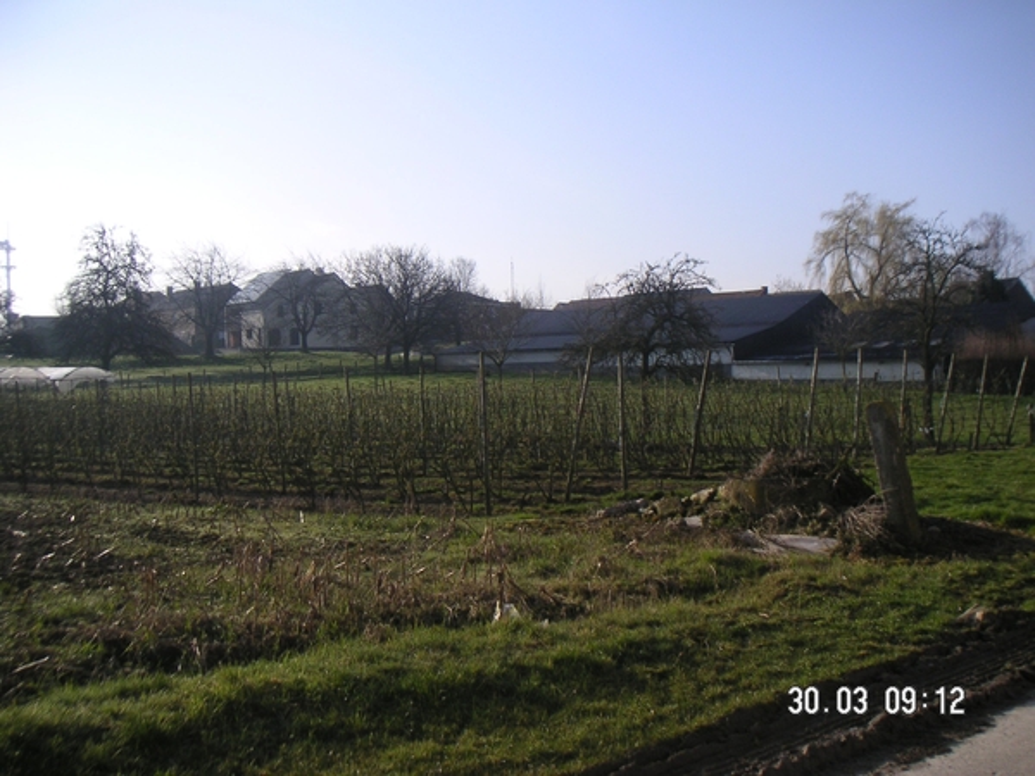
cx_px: 518
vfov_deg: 37.7
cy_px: 388
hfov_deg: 49.0
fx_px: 1136
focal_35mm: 38
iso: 50
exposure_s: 1/750
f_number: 2.8
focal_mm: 6
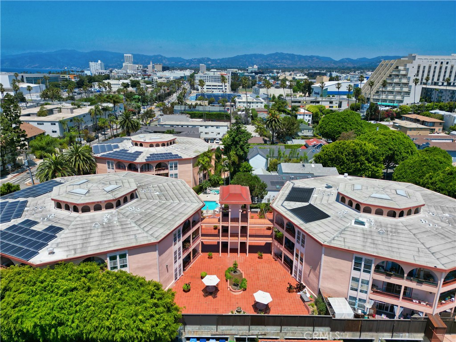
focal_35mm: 24
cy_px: 171
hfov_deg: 71.6
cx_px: 228
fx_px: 316
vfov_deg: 56.8
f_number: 1.7
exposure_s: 1/4000
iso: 120
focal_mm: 6.72
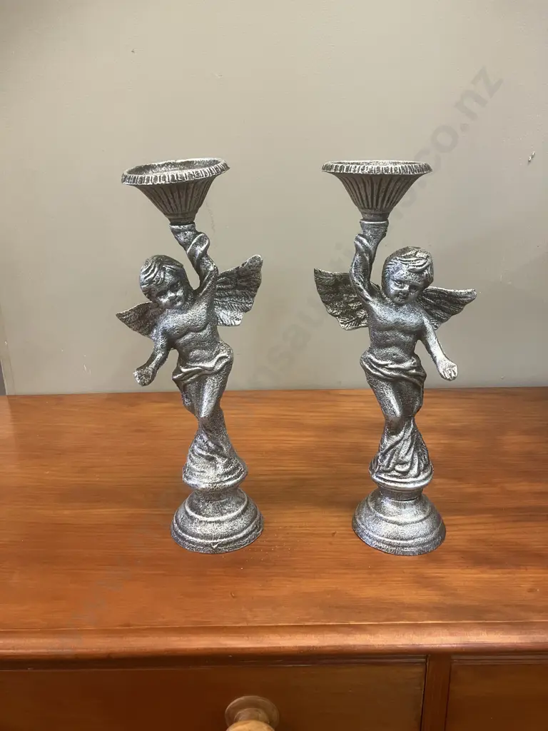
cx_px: 274
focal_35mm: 28
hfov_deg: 49.7
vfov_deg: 63.4
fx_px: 591
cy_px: 366
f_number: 1.8
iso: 200
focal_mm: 3.99
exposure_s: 1/50
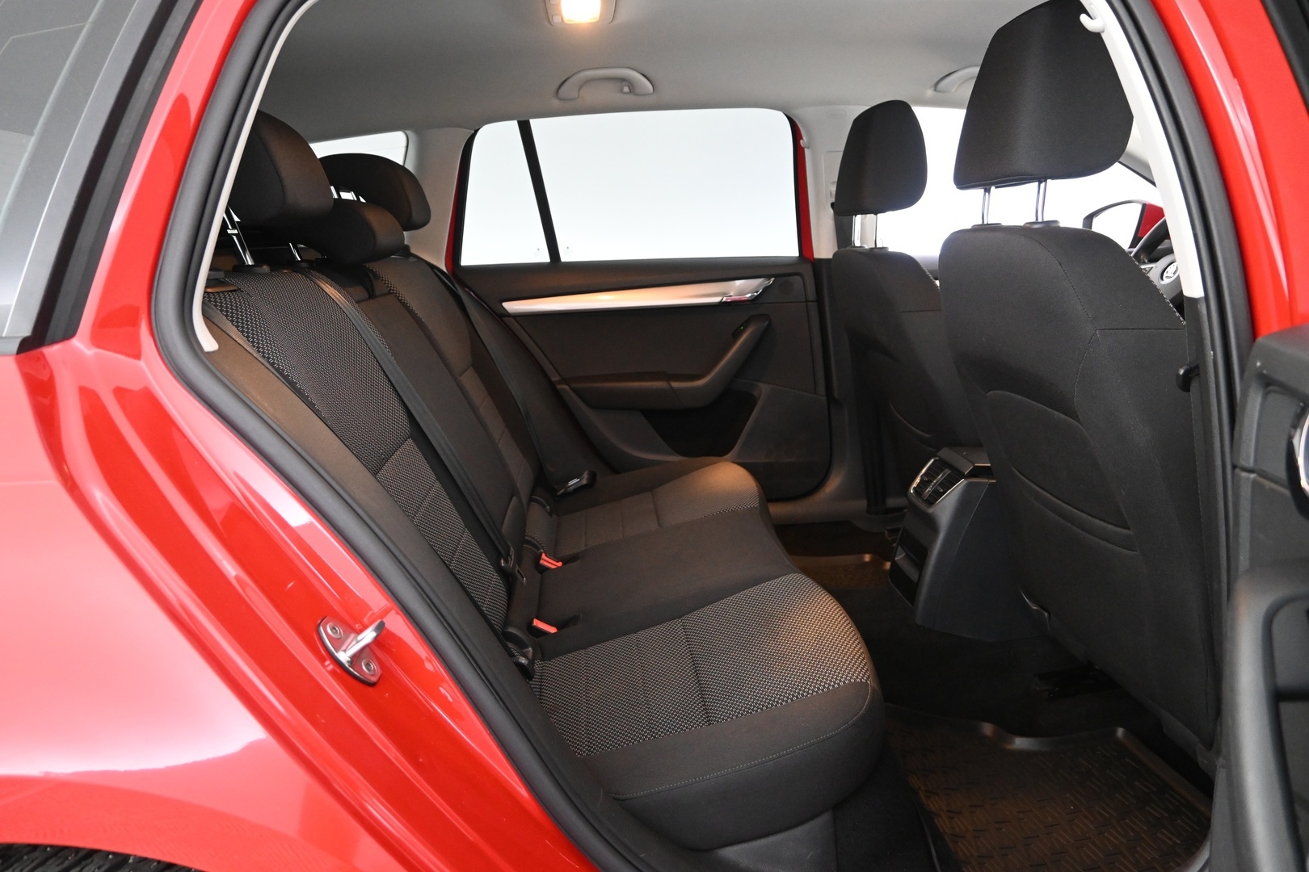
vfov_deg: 53.1
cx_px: 654
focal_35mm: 24
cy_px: 436
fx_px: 873
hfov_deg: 73.7
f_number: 3.5
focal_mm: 16
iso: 2500
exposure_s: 1/20
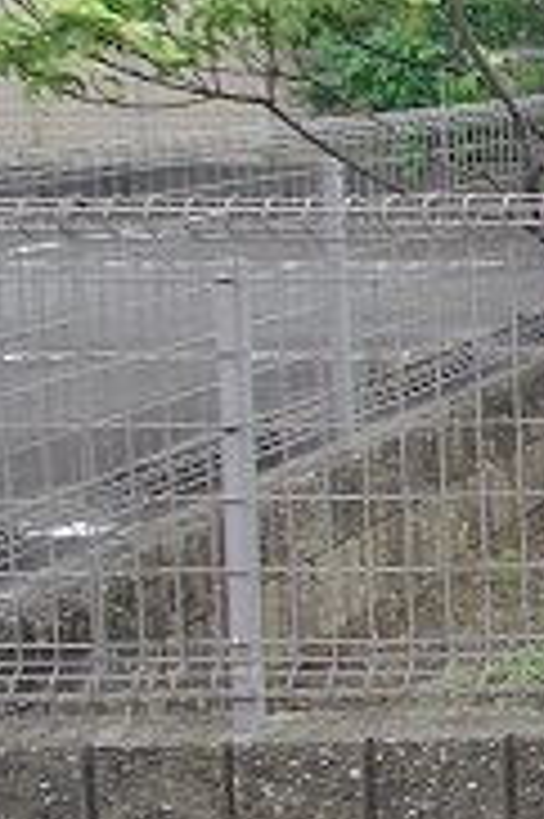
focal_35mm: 76
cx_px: 1457
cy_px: 137
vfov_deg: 26.1
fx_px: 1726
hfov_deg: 12.3
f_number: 6.3
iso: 200
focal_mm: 10
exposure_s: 1/160
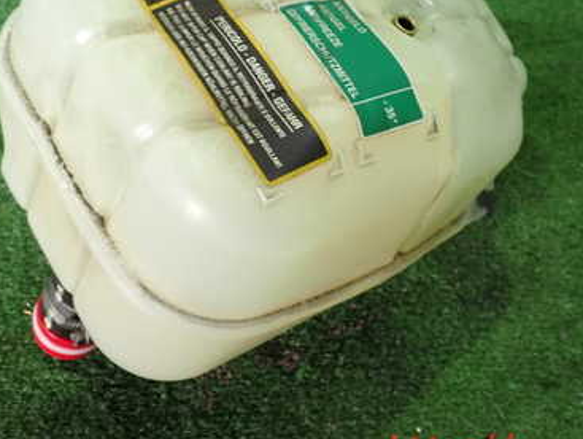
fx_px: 826
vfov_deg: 29.3
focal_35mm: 49
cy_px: 113
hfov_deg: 38.9
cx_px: 273
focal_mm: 5.4
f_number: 2.3
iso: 200
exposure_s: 1/30
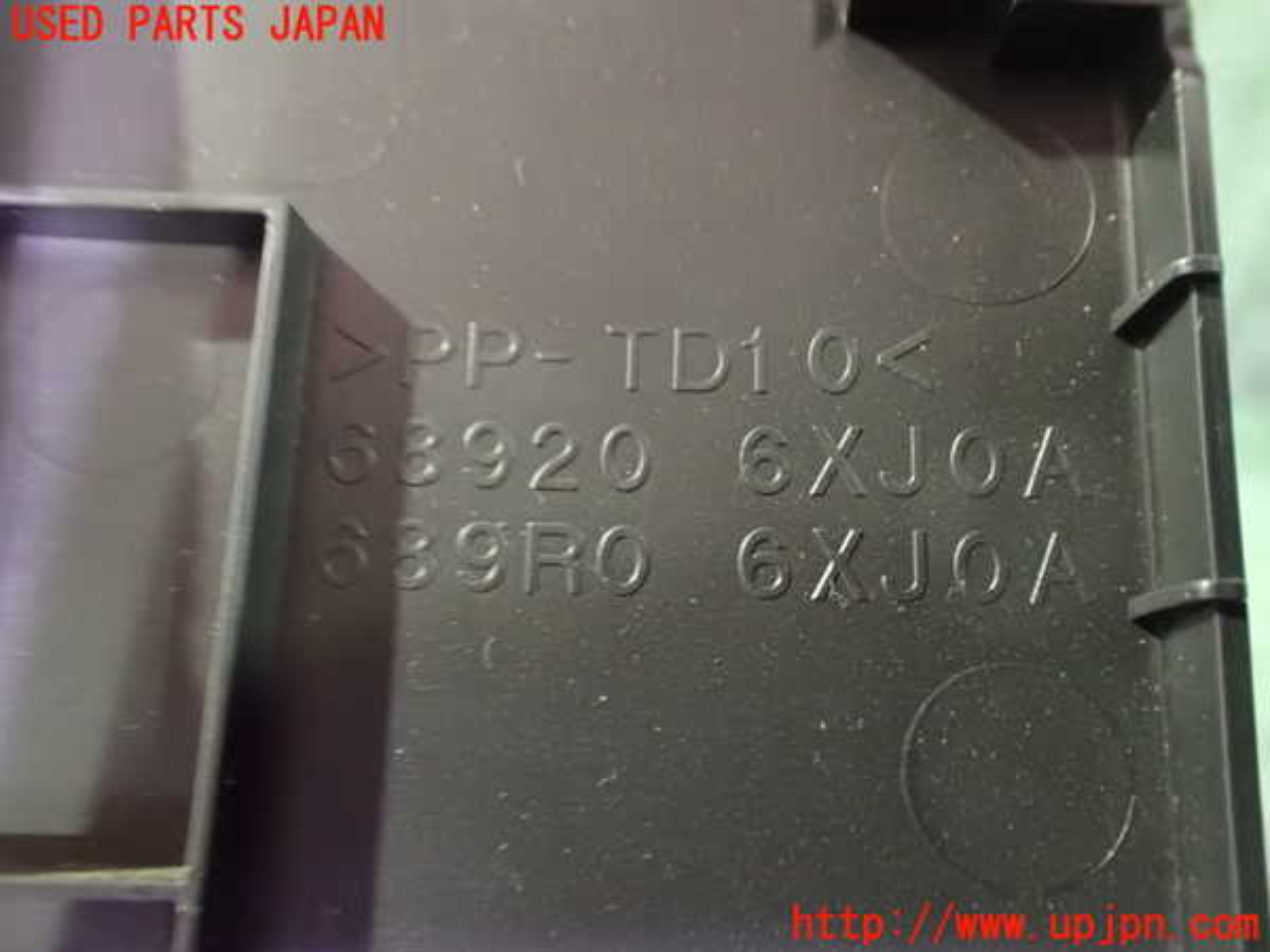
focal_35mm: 30
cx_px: 635
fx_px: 1101
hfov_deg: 60.0
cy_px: 476
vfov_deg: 46.8
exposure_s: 1/10
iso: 1600
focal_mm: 5.4
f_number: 2.3
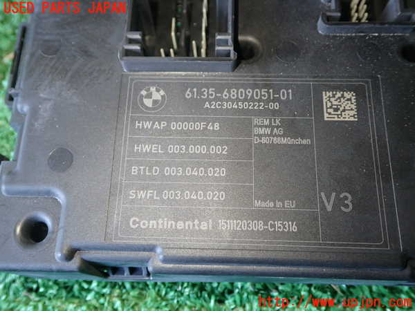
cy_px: 156
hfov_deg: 51.4
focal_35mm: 36
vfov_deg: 39.7
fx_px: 432
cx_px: 208
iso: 200
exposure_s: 1/40
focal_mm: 6.37
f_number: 2.5
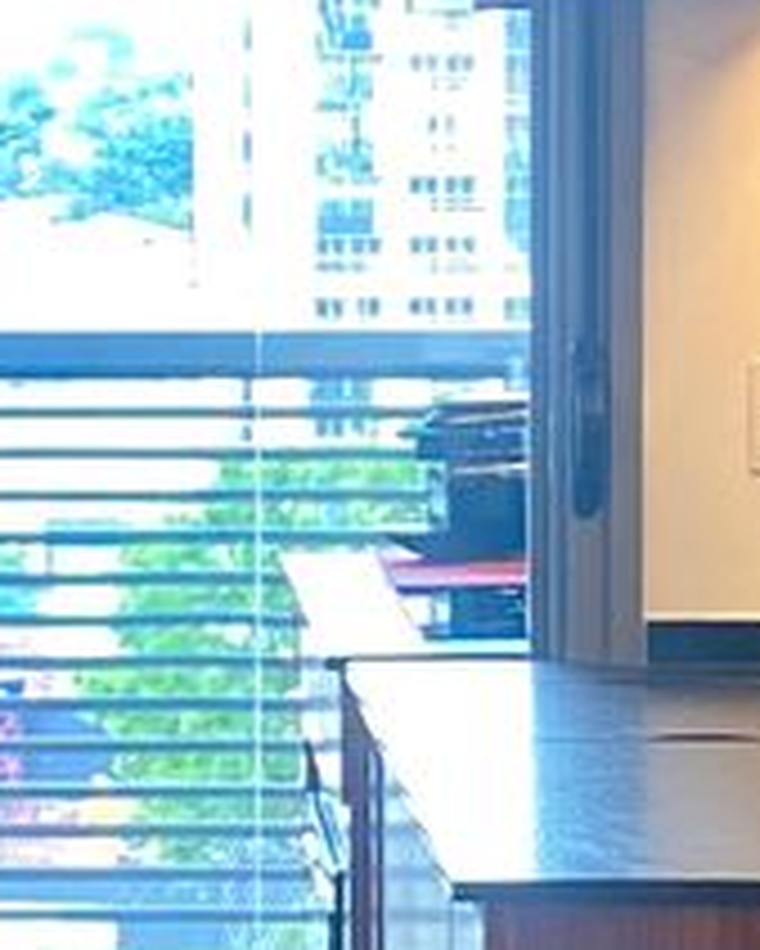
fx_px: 4861
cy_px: 108
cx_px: 90
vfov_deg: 11.1
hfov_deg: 8.9
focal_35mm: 173
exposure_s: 1/60
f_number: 1.8
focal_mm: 4.25
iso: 160
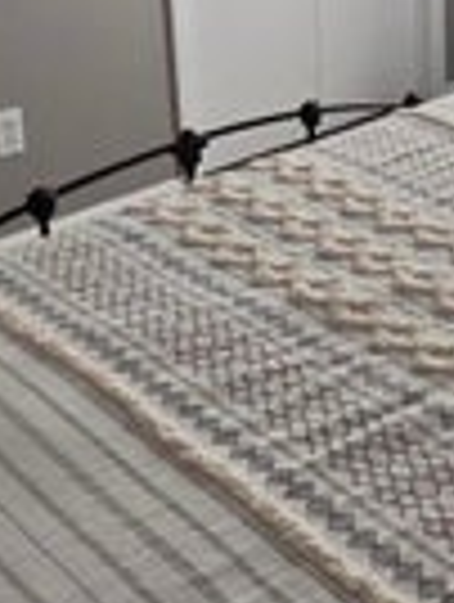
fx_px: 1081
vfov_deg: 29.5
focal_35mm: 62
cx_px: 490
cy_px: 27
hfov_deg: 22.5
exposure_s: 1/120
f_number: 1.9
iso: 100
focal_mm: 2.2
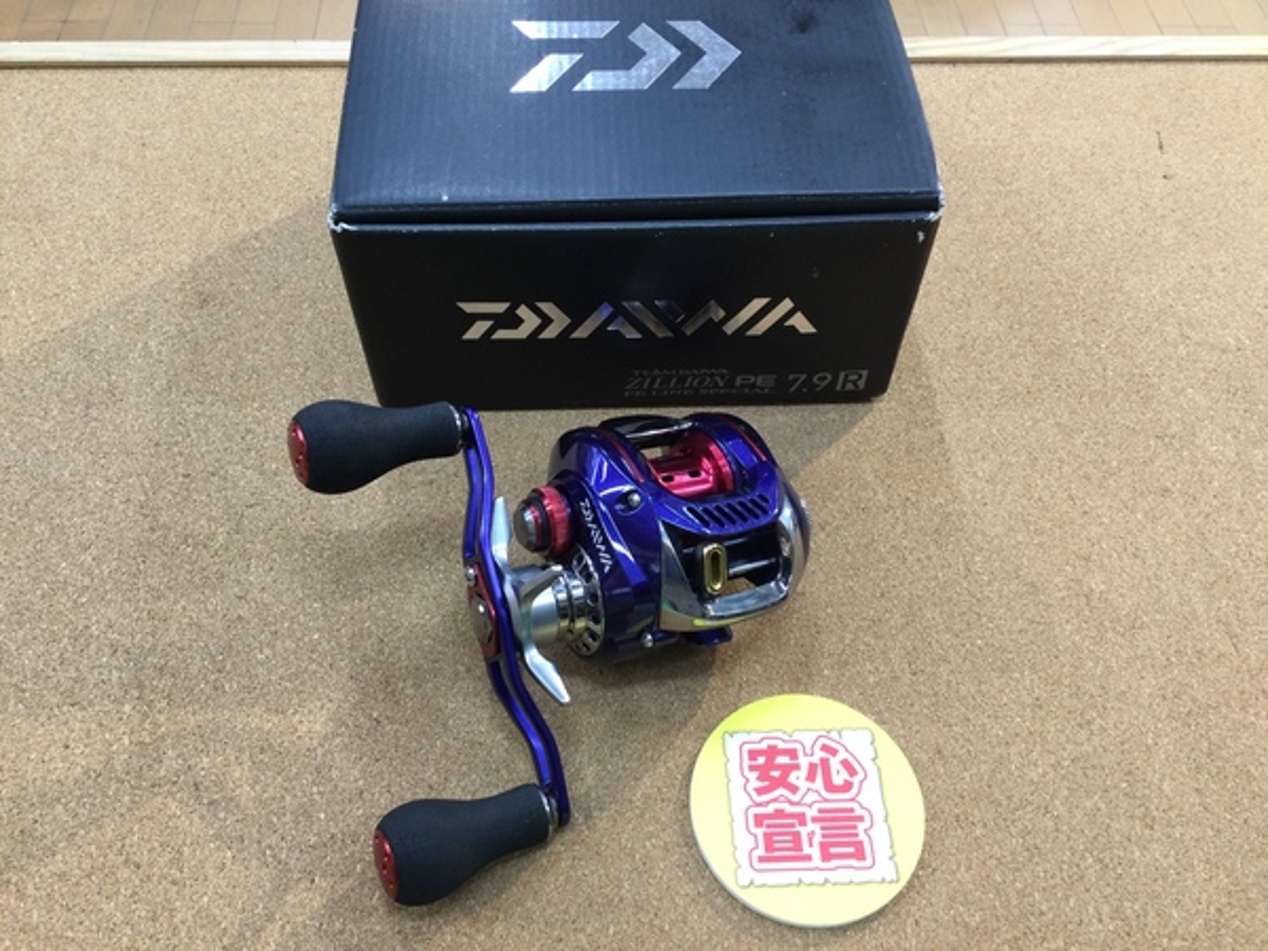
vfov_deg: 45.4
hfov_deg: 58.4
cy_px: 476
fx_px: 1136
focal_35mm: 31
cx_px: 634
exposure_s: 1/30
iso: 50
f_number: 2.4
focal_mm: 3.3
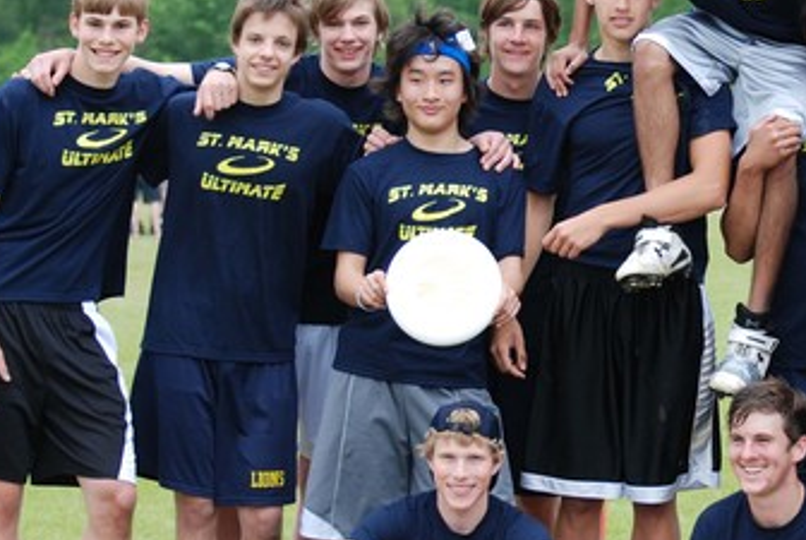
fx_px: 5044
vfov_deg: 6.1
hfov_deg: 9.1
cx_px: 715
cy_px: 247
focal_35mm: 225
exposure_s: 1/250
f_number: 4.5
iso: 200
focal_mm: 70
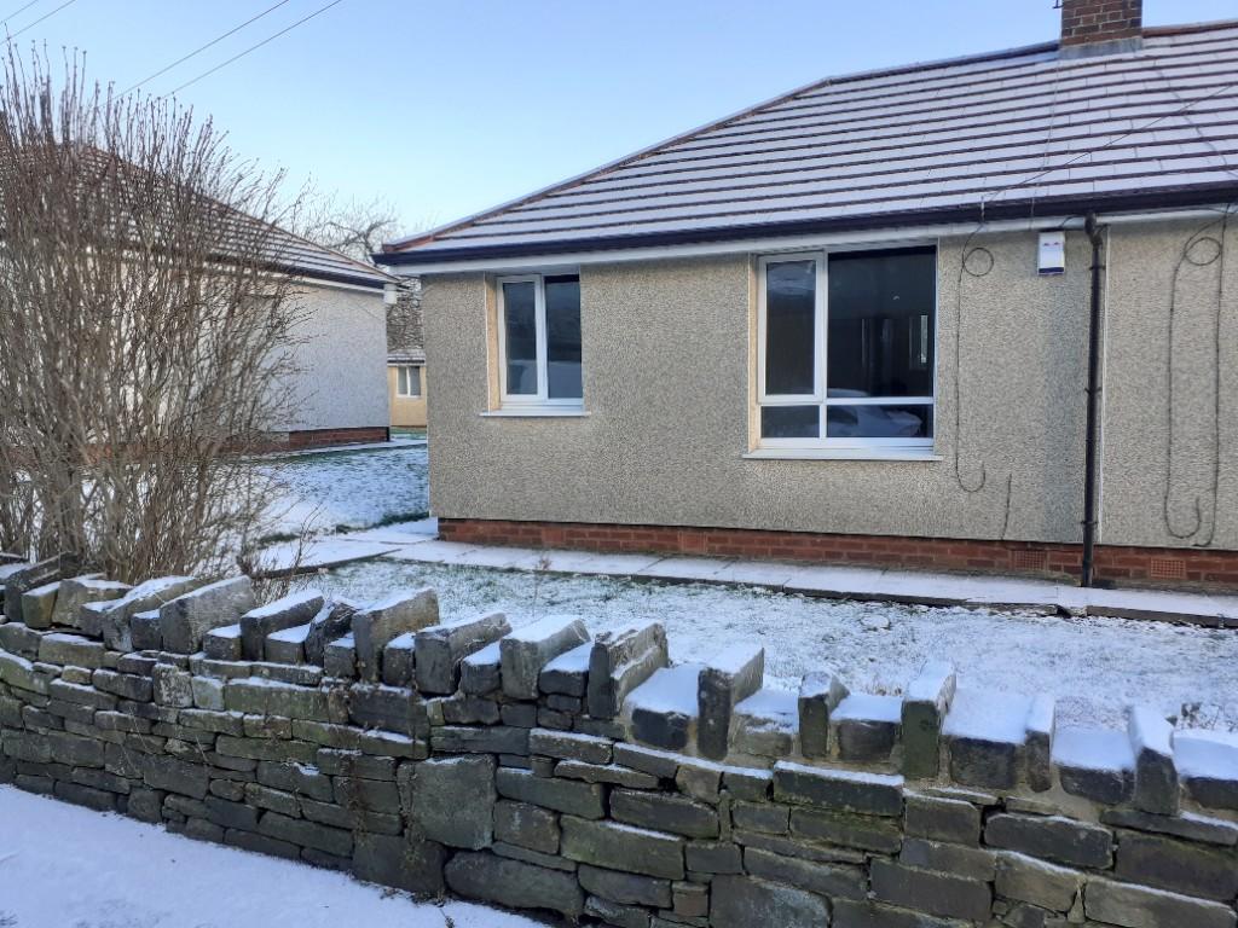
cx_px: 619
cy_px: 464
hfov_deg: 65.3
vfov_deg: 51.4
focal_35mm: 27
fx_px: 966
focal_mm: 3.6
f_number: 1.9
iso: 40
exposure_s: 1/1056
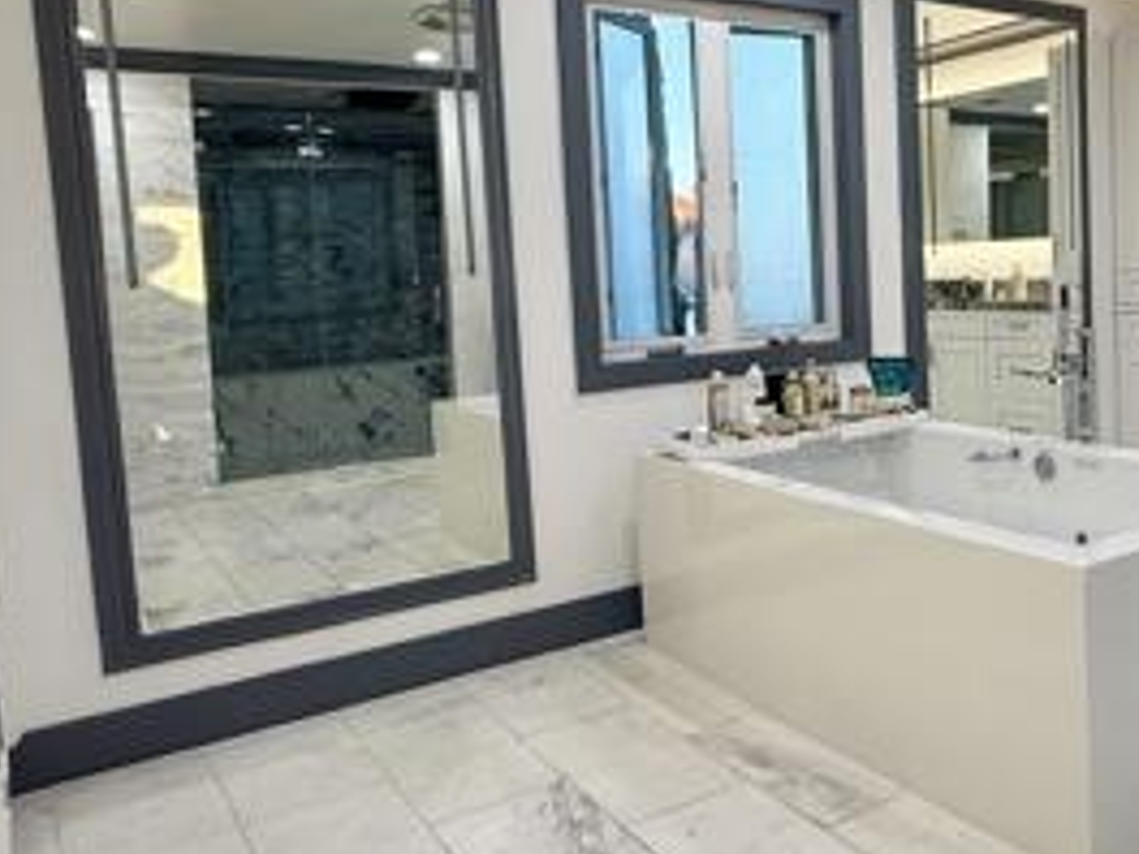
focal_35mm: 34
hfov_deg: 50.4
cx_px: 923
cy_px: 354
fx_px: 1119
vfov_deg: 41.7
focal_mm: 2.22
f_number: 2.2
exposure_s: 1/120
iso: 100
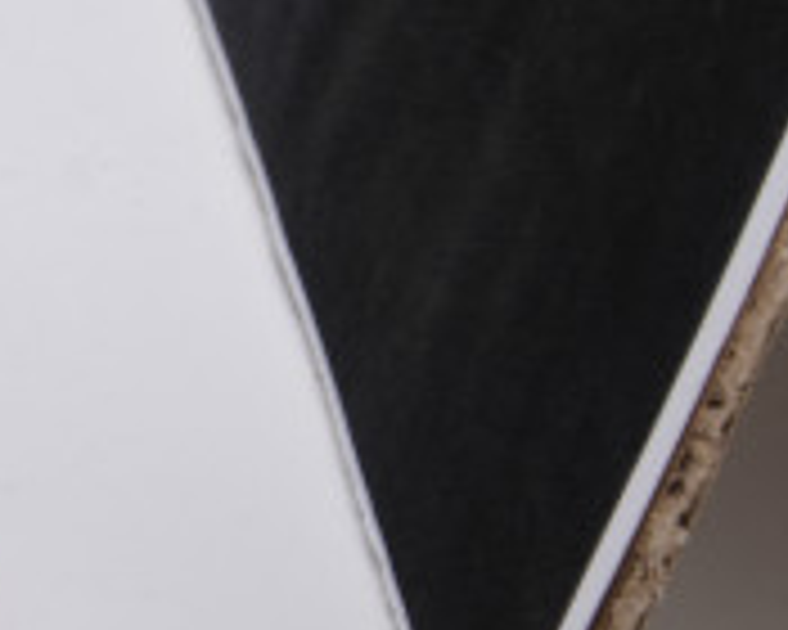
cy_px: -290
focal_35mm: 244
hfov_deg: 7.7
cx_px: -648
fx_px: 5691
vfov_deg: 6.3
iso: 100
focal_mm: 38
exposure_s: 1/125
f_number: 14
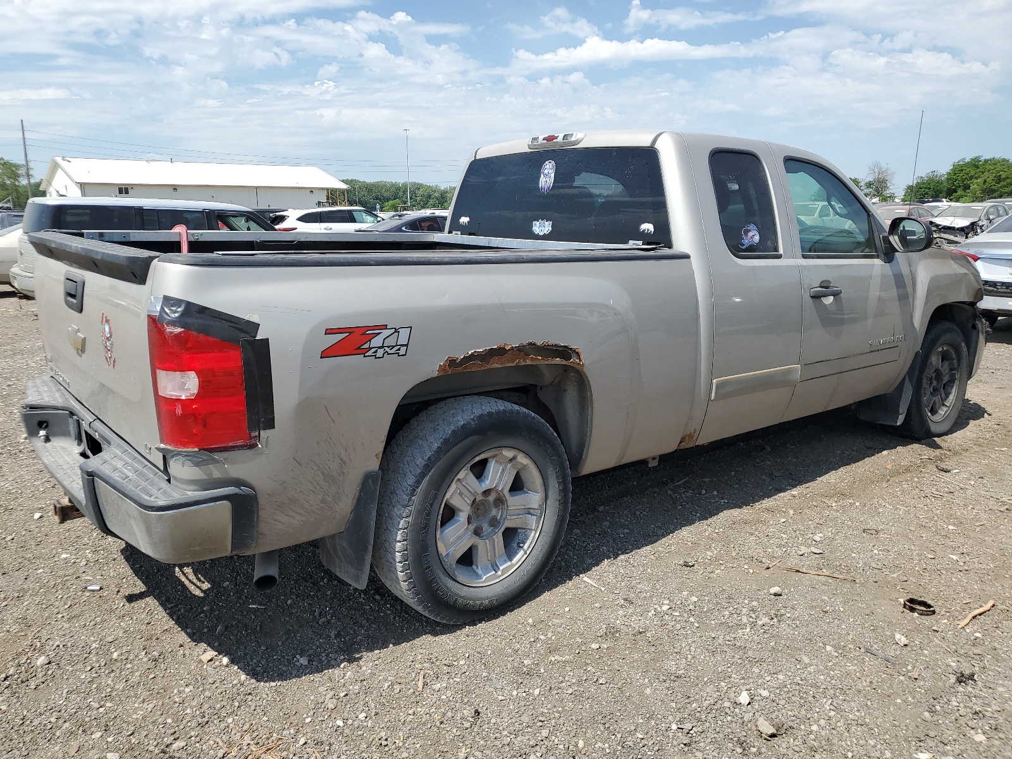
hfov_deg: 67.3
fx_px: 760
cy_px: 380
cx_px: 506
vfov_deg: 53.1
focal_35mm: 26
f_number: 1.5
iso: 50
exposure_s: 1/3333
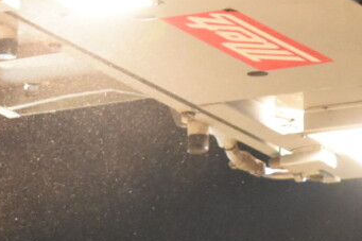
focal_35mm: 1125
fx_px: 11307
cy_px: -15
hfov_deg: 1.8
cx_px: -165
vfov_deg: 1.2
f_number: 2.8
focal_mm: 200
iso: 5000
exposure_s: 1/80
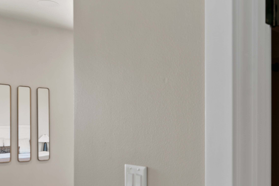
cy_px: 132
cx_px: 187
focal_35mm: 41
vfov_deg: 32.2
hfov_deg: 46.6
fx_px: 318
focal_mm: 15
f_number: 8
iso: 200
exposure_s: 1/2
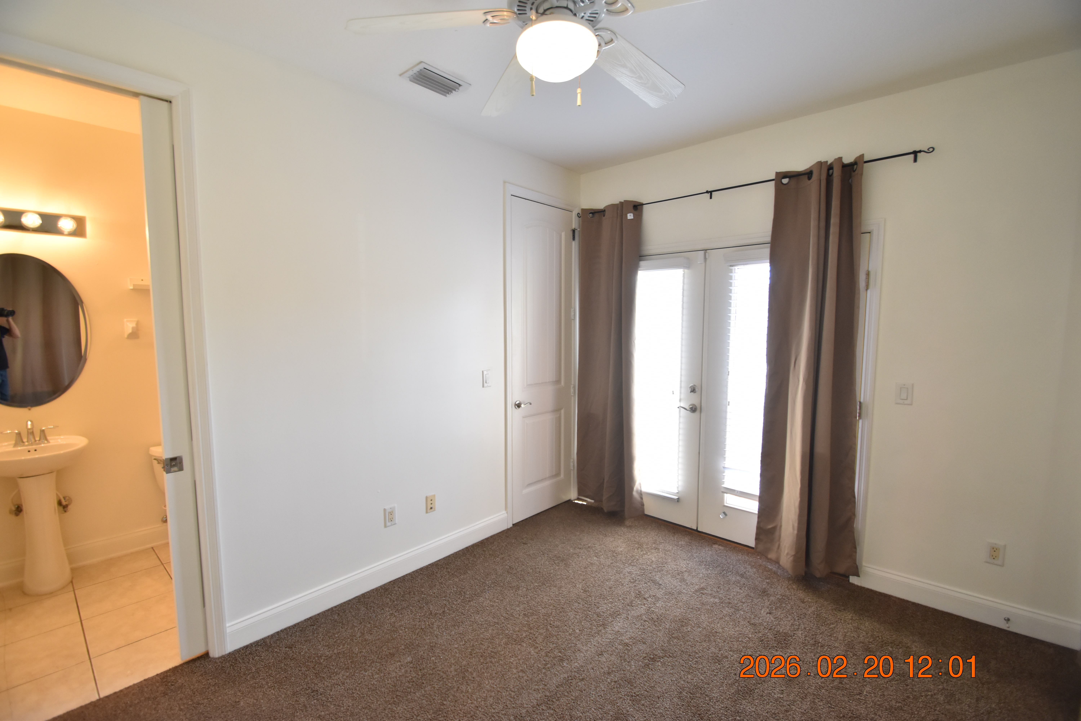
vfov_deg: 77.3
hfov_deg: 100.4
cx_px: 540
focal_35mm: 15
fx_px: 450
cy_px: 360
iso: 800
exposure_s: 1/90
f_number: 3.5
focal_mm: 10
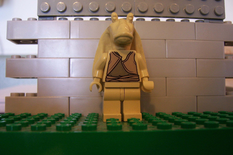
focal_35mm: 38
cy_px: 79
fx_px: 246
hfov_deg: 50.7
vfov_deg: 35.1
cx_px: 118
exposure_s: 1/15
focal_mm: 6
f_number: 3
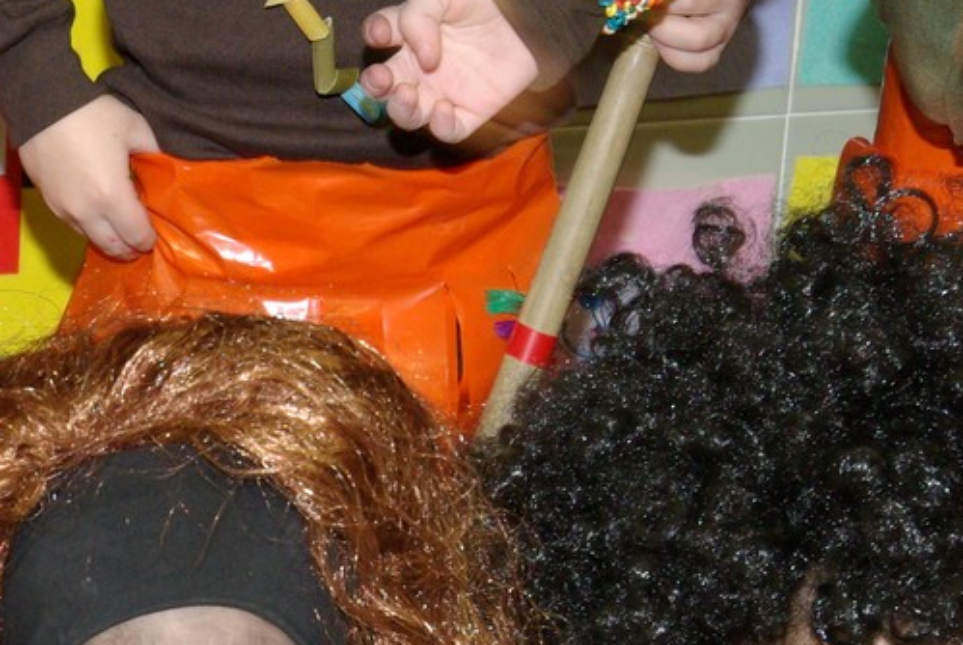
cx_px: 127
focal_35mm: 173
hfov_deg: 11.8
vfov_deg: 7.9
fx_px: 4641
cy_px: 777
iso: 800
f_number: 9.5
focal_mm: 45
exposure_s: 1/20
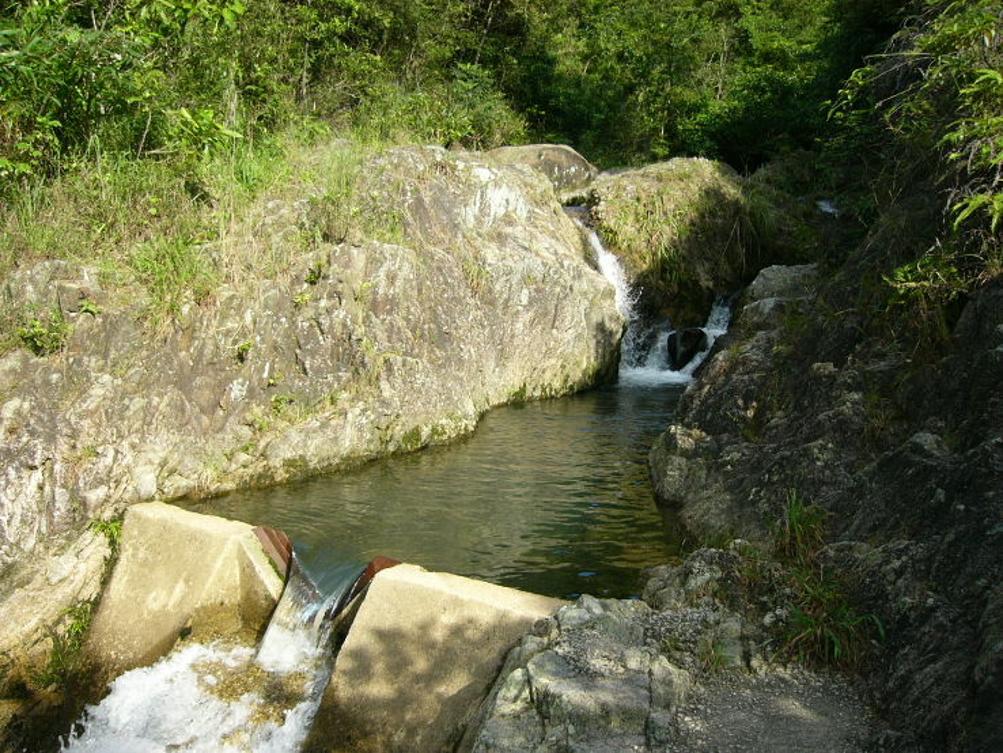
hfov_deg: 52.6
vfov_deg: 40.7
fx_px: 1014
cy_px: 376
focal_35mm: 35
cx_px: 502
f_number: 2.8
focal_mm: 5.8
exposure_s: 1/320
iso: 50
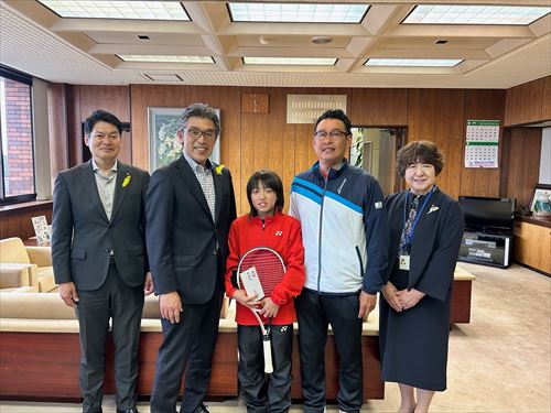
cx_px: 276
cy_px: 206
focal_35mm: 26
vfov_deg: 53.1
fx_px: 414
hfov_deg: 67.3
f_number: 1.5
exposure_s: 1/50
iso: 125
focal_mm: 5.7
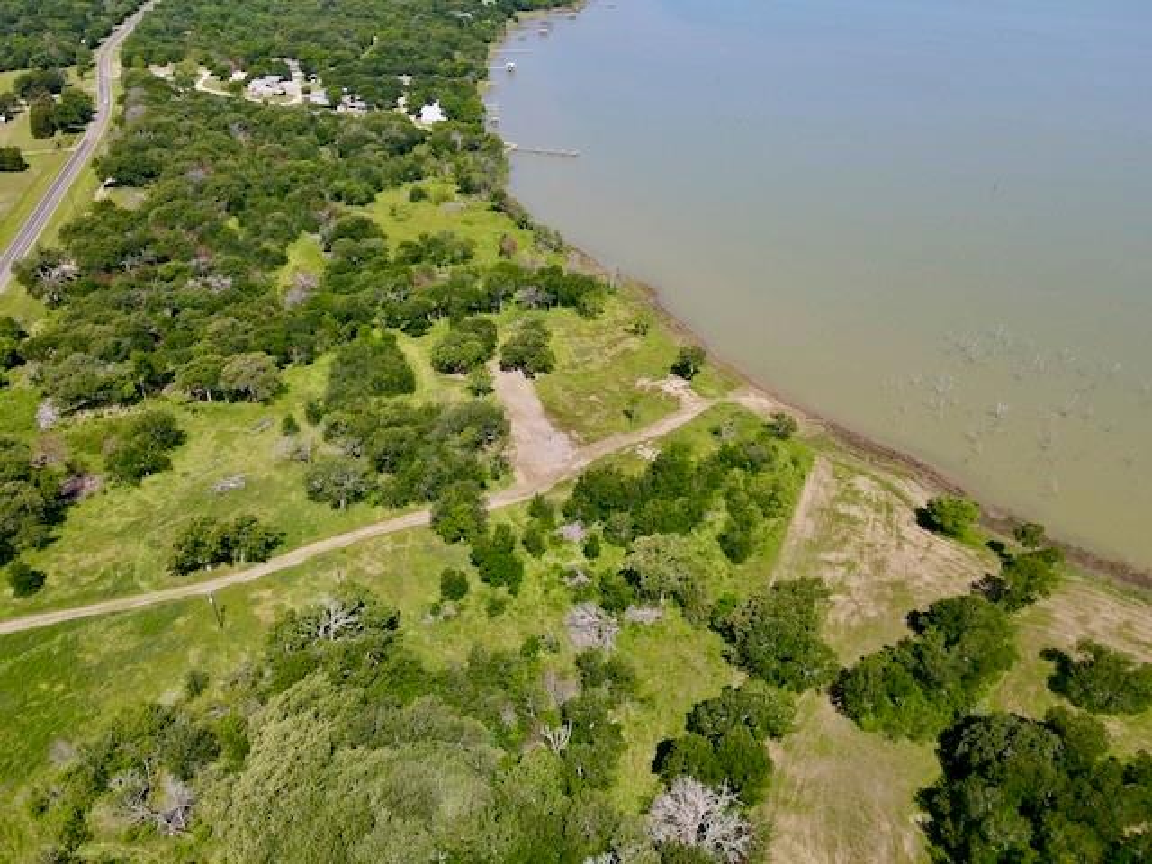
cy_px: 432
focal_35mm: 24
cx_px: 576
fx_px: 799
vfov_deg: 56.8
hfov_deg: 71.6
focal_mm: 4.5
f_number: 2.8
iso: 100
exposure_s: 1/500
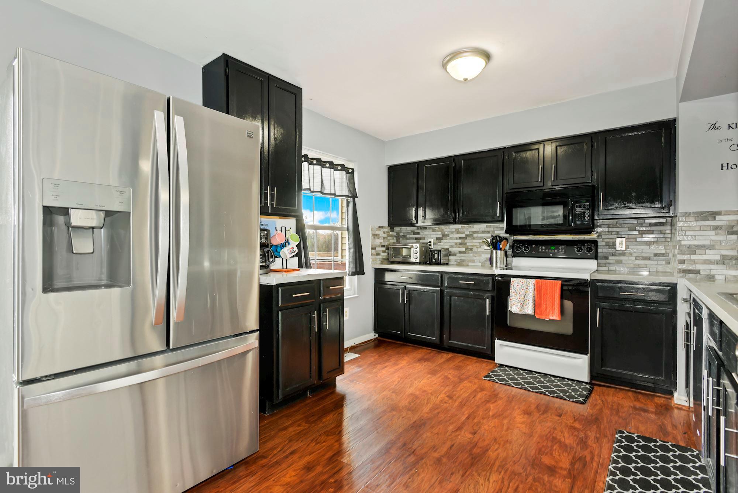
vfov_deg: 70.5
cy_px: 246
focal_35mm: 17
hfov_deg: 93.3
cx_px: 369
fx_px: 349
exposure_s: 1/5
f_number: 8
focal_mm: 17
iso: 200
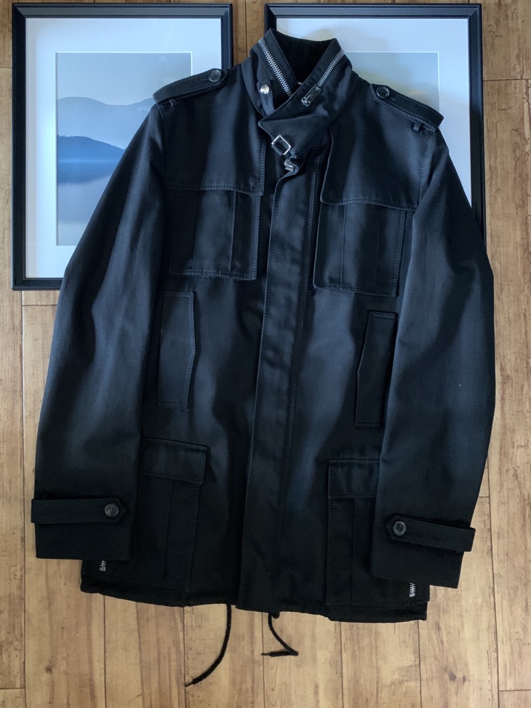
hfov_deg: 53.0
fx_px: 532
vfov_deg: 67.3
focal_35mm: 26
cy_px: 354
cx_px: 266
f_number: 1.8
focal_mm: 4.25
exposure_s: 1/30
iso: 800
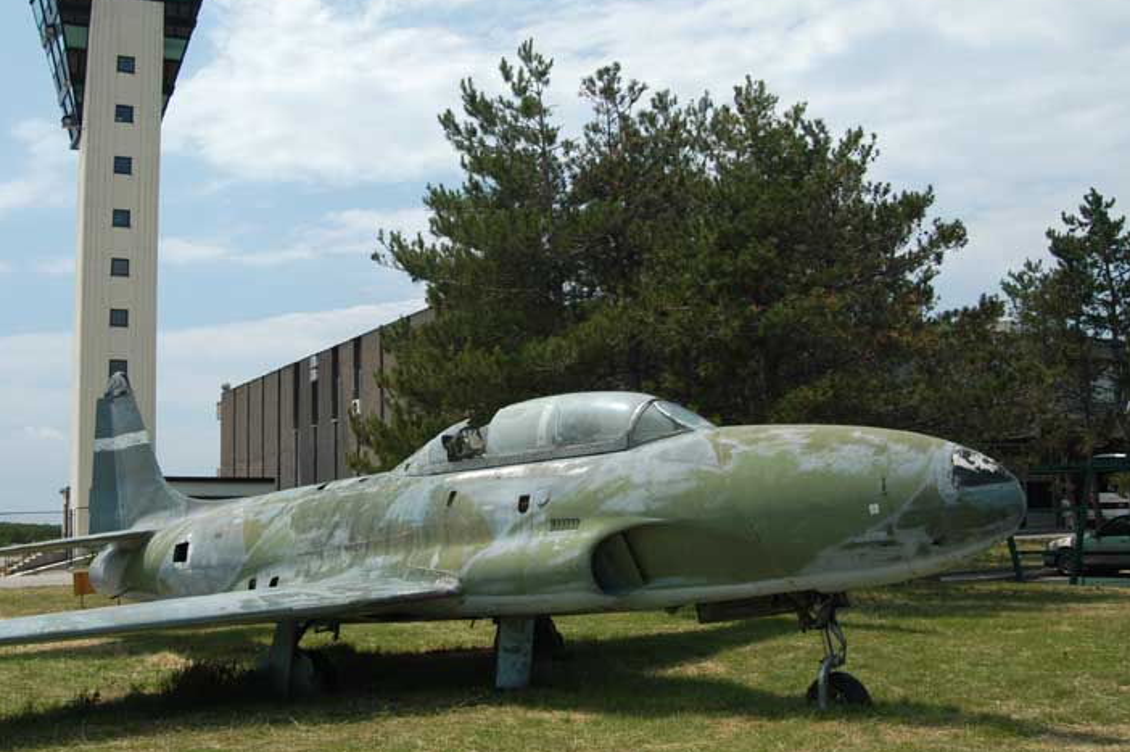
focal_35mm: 41
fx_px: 1286
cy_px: 327
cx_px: 501
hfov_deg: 47.3
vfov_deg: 32.5
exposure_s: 1/200
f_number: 7.1
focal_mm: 24
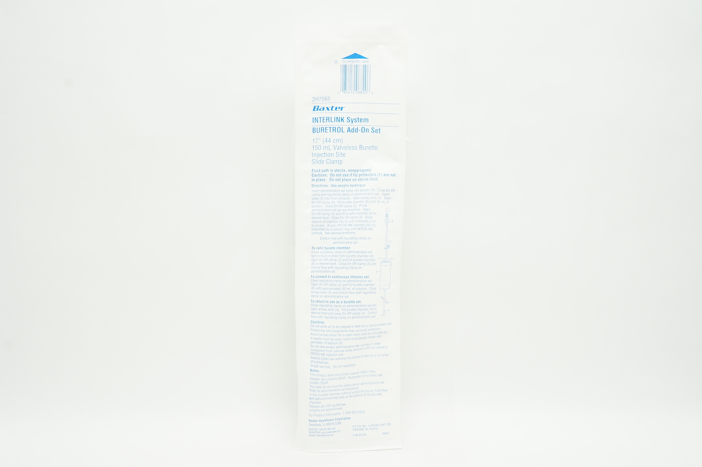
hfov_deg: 48.0
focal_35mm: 40
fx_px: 789
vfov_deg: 32.9
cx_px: 351
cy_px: 234
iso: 400
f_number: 11
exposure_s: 1/15
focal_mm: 27
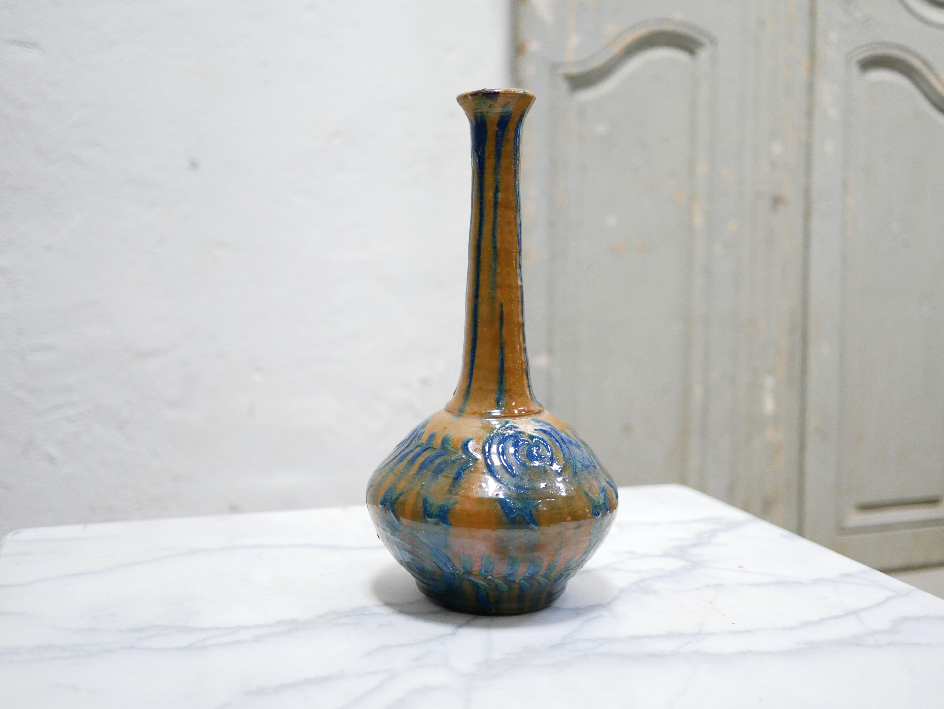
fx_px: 1091
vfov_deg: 36.0
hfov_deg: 46.8
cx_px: 472
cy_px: 354
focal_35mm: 40
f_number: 1.7
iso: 800
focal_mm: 20
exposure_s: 1/60
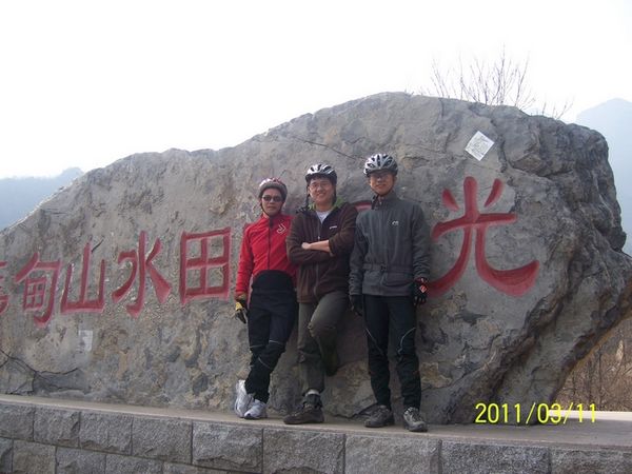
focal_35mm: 36
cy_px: 237
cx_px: 316
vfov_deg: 39.7
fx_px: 657
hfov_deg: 51.4
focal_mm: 6
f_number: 2.8
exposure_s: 1/500
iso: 80
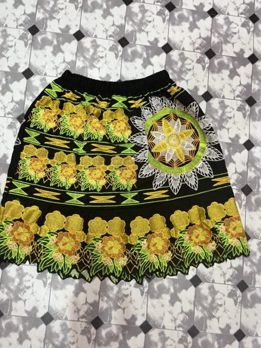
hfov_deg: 53.1
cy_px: 174
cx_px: 130
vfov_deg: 67.3
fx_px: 261
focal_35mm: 26
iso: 250
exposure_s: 1/50
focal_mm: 5.1
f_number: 1.6
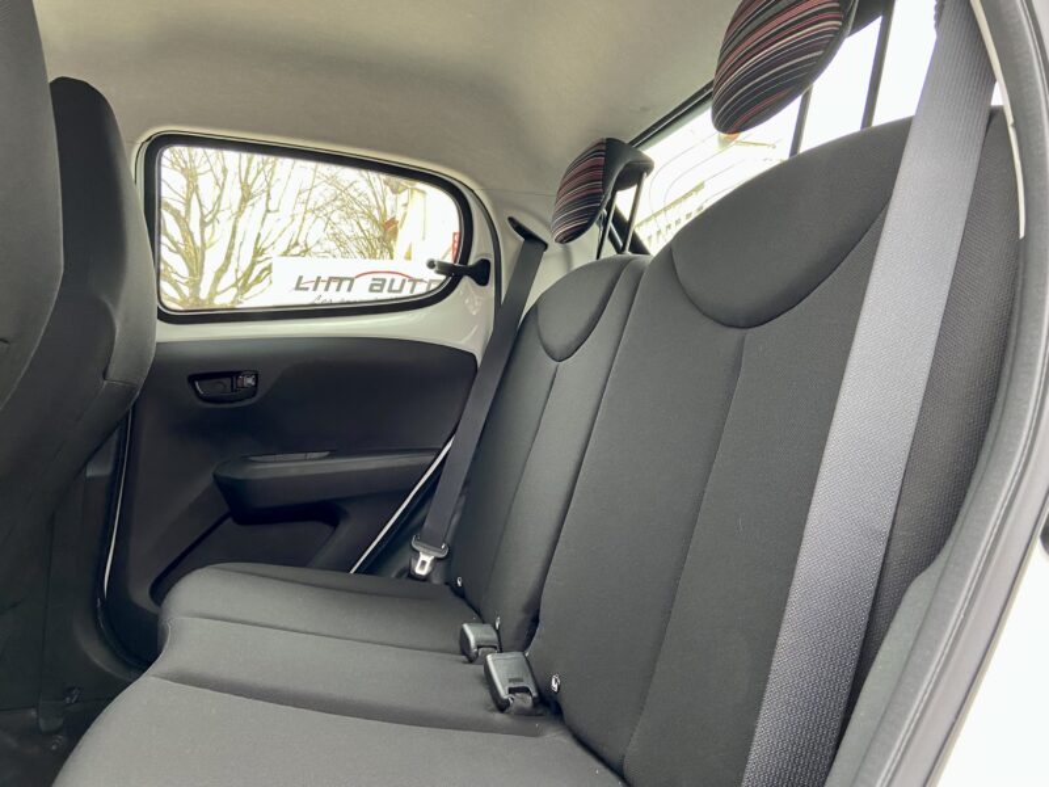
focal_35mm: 26
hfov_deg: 67.3
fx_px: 788
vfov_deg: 53.1
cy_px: 394
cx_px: 524
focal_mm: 4.25
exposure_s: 1/60
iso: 320
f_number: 1.8
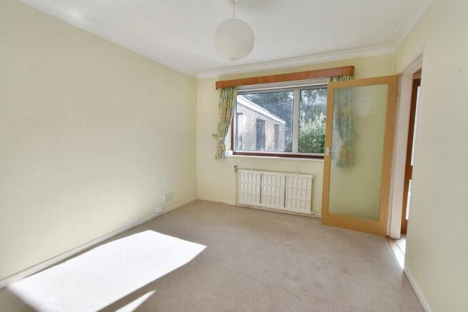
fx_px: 195
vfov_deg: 77.4
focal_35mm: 15
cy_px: 156
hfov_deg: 100.4
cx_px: 234
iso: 800
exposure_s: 1/200
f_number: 13
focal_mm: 10
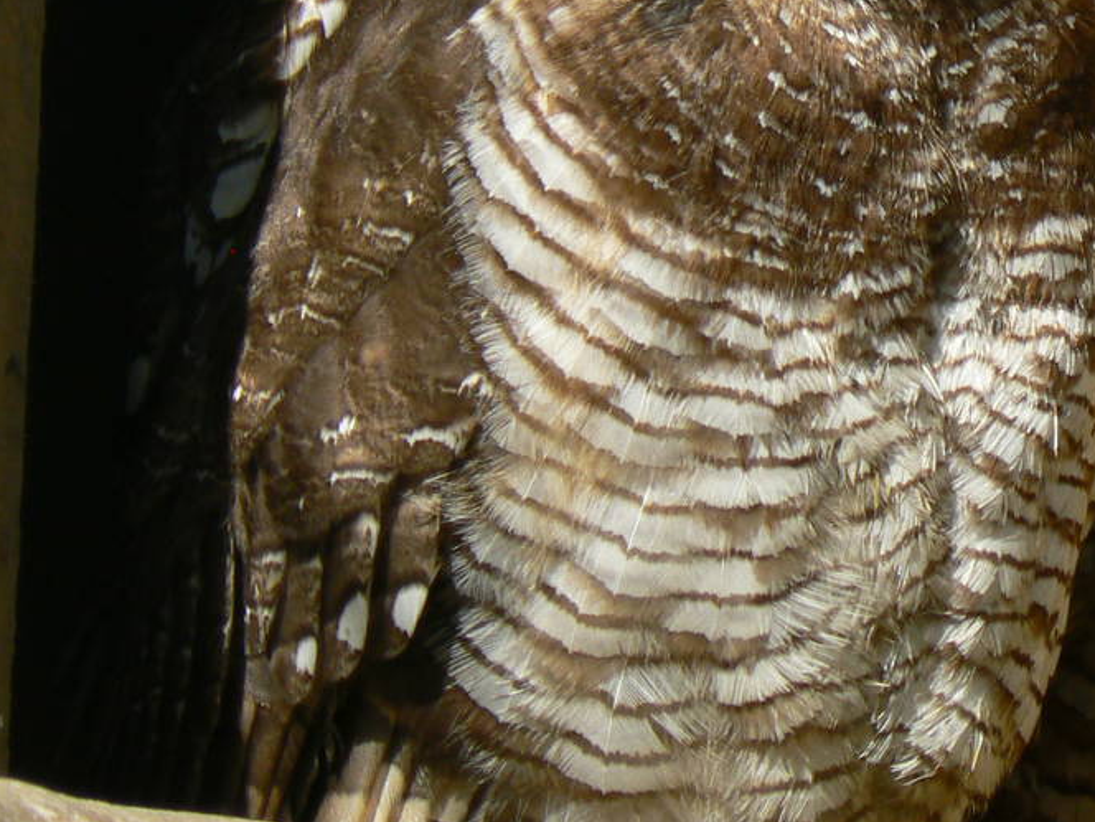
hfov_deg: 3.1
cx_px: 996
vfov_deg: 2.3
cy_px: 112
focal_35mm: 646
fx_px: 20435
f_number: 5.6
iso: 80
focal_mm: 44.7
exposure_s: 1/320
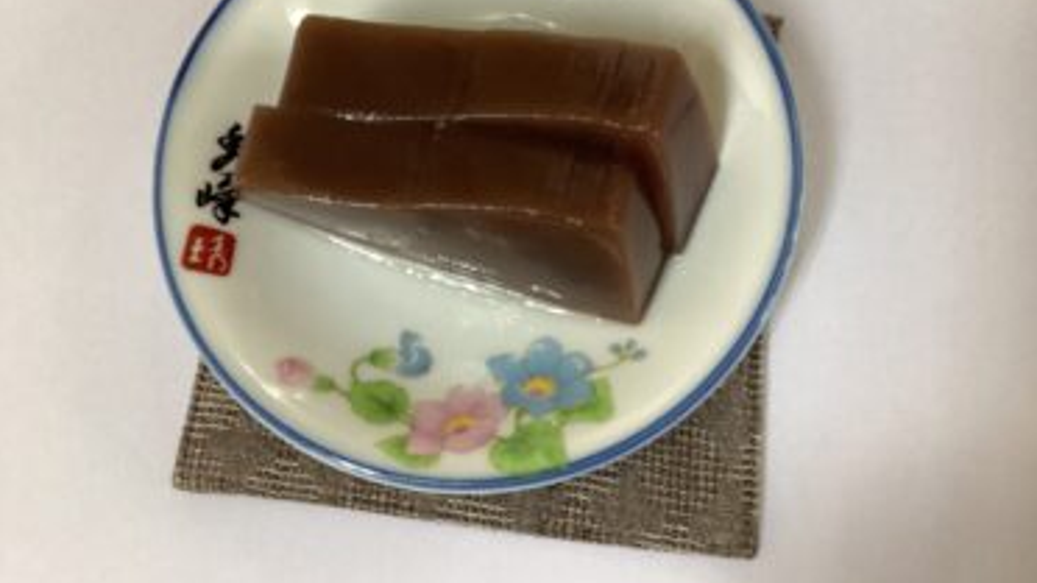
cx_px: 517
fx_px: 935
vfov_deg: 34.5
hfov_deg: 58.0
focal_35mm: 34
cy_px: 222
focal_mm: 3.3
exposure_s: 1/60
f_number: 2.4
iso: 320
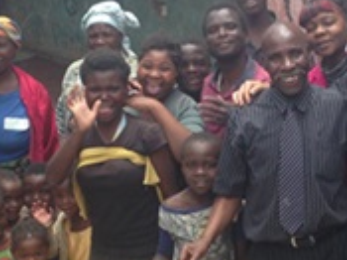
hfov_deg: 16.3
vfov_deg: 12.2
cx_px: 222
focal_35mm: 121
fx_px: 1212
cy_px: 155
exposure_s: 1/387
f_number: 2.4
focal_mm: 4.12
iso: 50
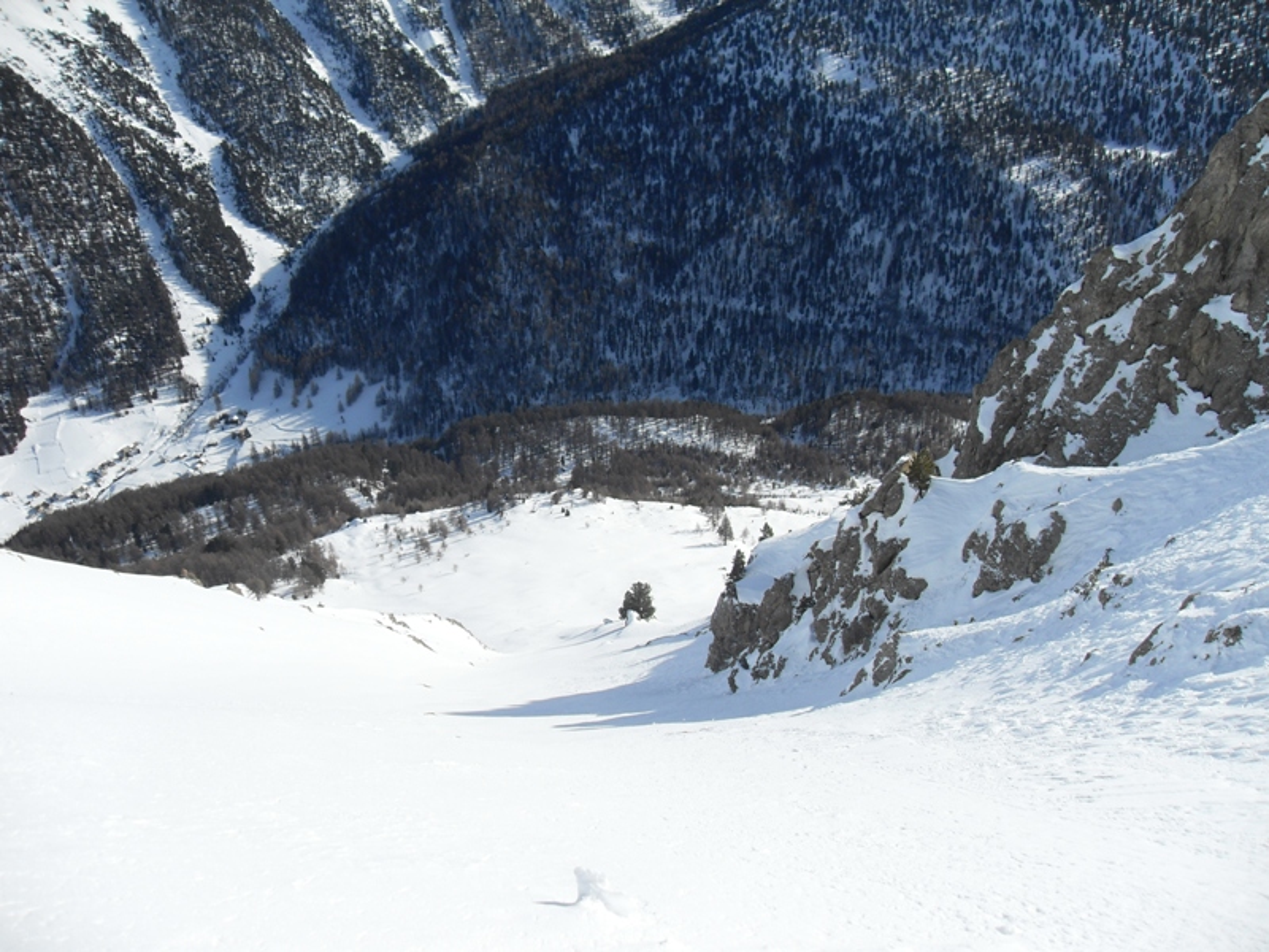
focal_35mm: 35
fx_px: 1283
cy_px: 476
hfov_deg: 52.6
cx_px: 634
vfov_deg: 40.7
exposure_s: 1/350
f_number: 7
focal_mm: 6.3
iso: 80
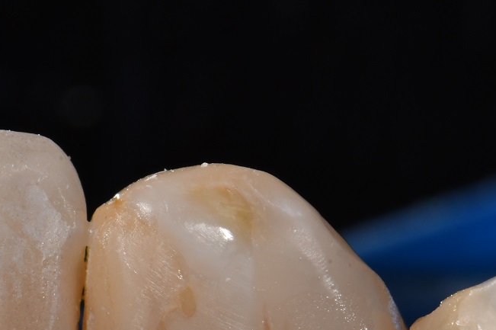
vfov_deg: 4.2
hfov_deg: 6.3
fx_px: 4488
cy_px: 312
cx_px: 216
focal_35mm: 326
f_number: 32
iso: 200
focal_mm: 105
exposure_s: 1/160
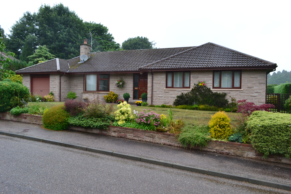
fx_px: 218
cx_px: 146
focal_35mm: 27
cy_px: 97
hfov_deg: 67.4
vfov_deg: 47.9
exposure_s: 1/80
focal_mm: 18
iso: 400
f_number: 8
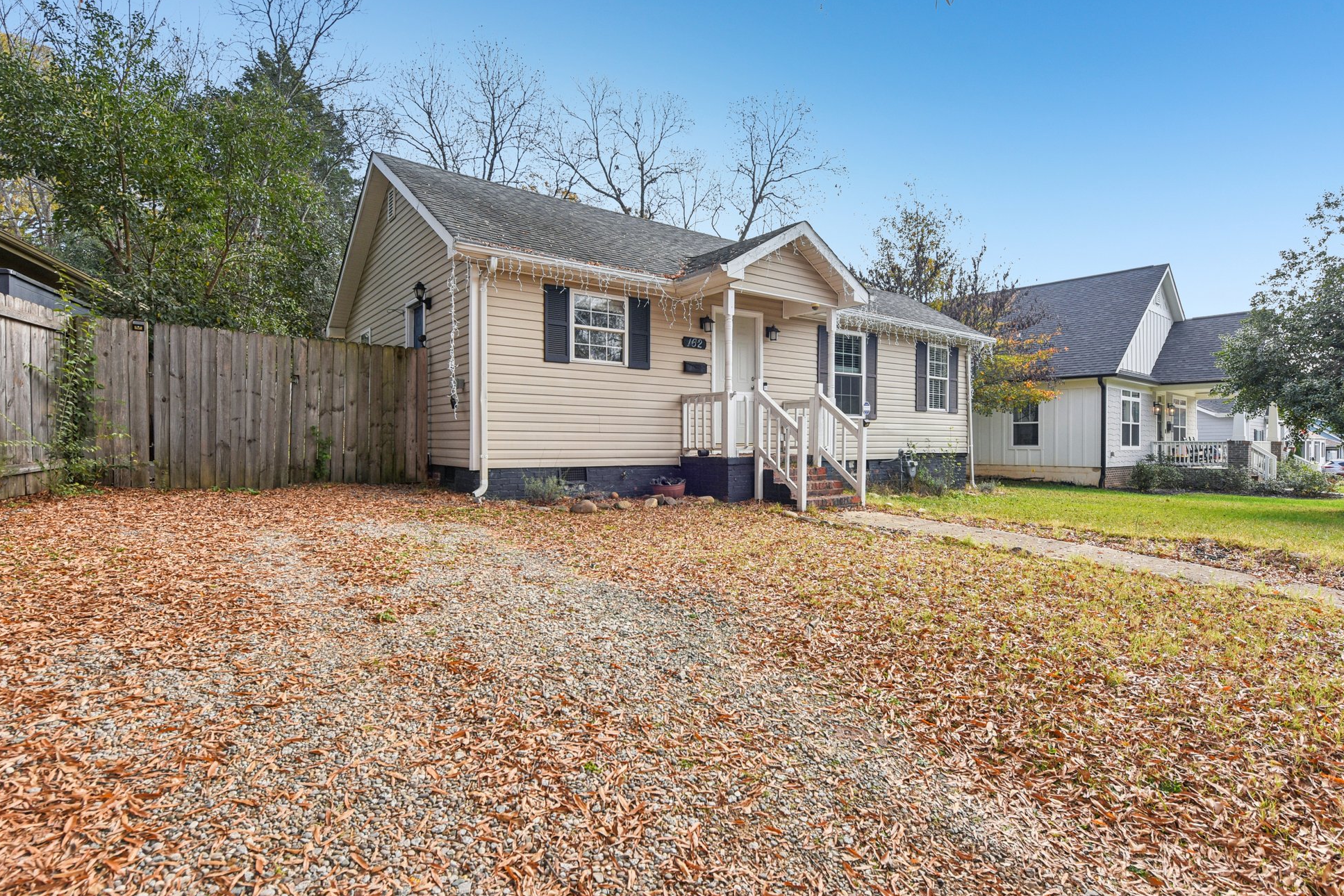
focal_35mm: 18
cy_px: 444
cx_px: 698
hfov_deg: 90.0
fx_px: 672
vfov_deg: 67.4
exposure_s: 1/400
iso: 200
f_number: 8
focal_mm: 17
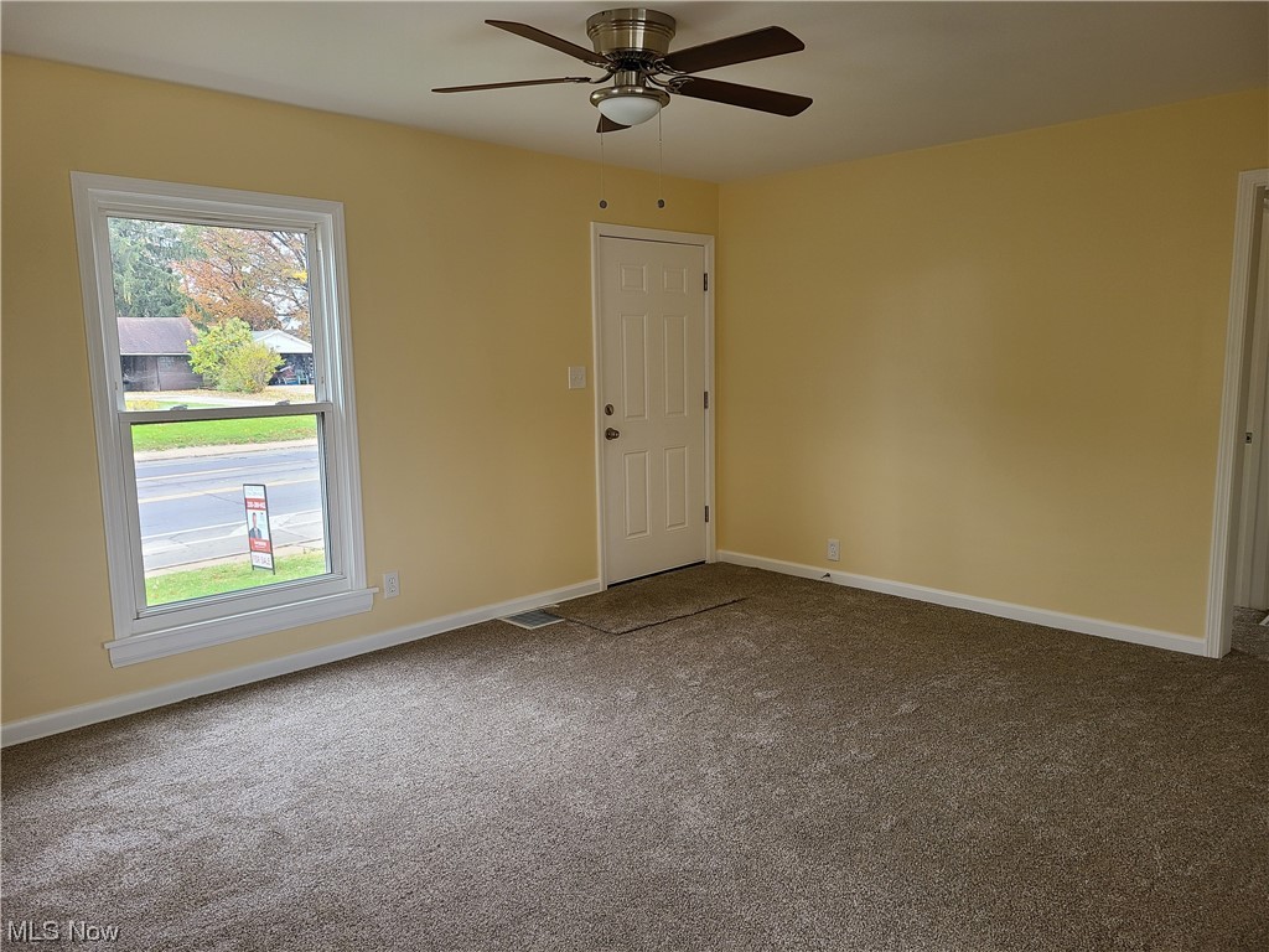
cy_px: 476
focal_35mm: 26
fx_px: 953
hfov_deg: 67.3
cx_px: 634
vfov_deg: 53.1
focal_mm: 5.4
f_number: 1.8
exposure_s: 1/59
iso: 80
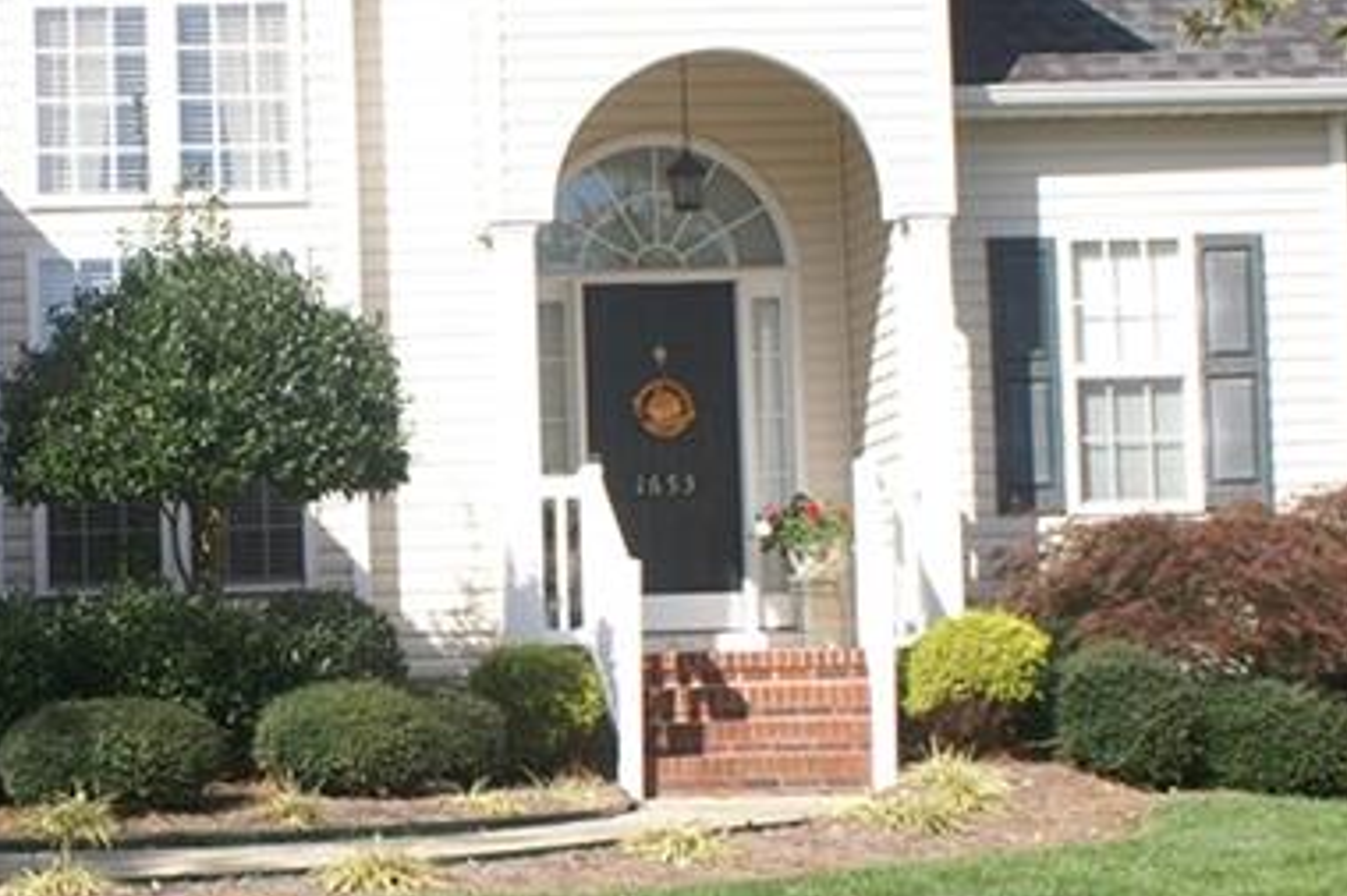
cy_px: 460
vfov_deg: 13.0
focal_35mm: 105
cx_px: 71
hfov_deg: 19.0
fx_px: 3927
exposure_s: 1/125
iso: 100
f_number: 10
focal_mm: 26
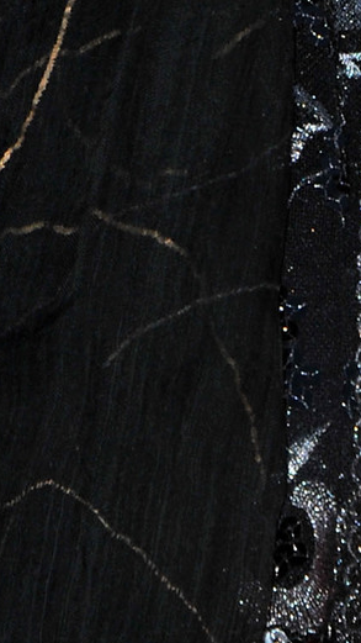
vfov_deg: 2.8
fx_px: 13310
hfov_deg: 1.6
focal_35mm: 782
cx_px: -93
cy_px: -415
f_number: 10
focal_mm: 190
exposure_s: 1/250
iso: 250
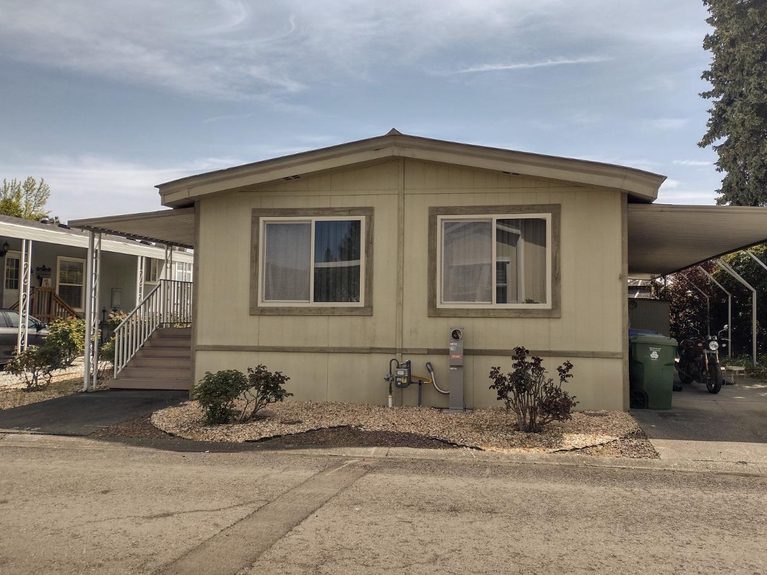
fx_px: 709
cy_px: 276
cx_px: 434
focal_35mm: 32
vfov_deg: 44.1
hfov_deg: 56.6
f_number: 1.7
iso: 100
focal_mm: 4.71
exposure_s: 1/2660
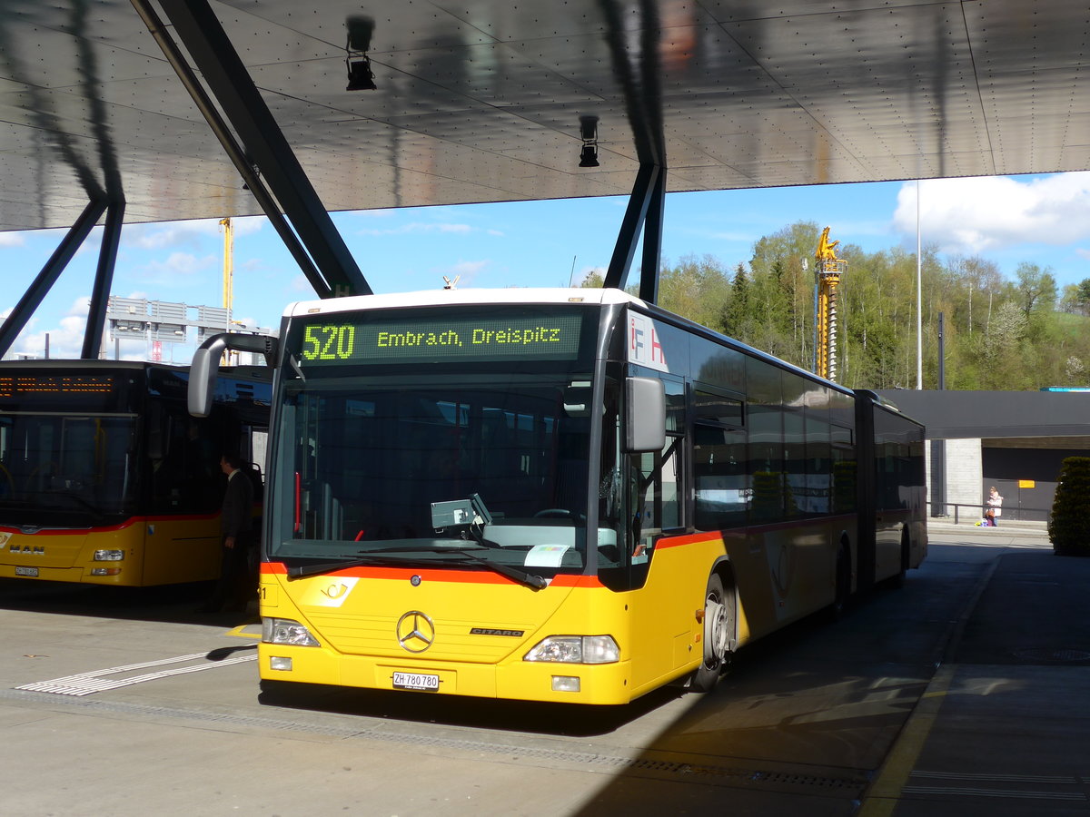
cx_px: 545
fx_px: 1385
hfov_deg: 42.9
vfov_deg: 32.9
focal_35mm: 44
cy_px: 408
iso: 80
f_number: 2.8
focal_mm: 9
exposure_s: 1/1300
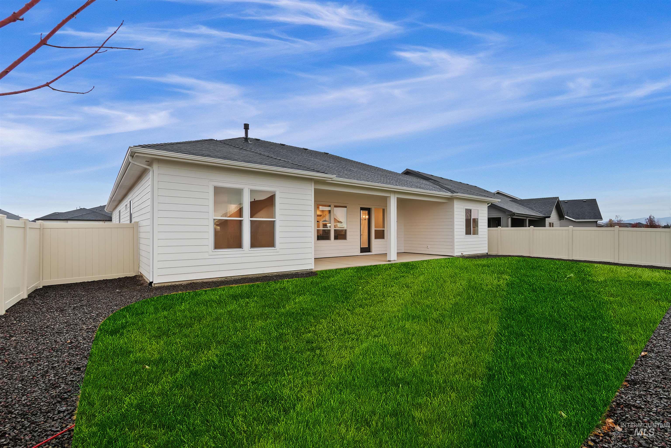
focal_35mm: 15
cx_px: 336
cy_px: 224
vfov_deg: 77.3
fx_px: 280
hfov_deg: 100.4
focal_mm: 10
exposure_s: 1/10
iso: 320
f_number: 11
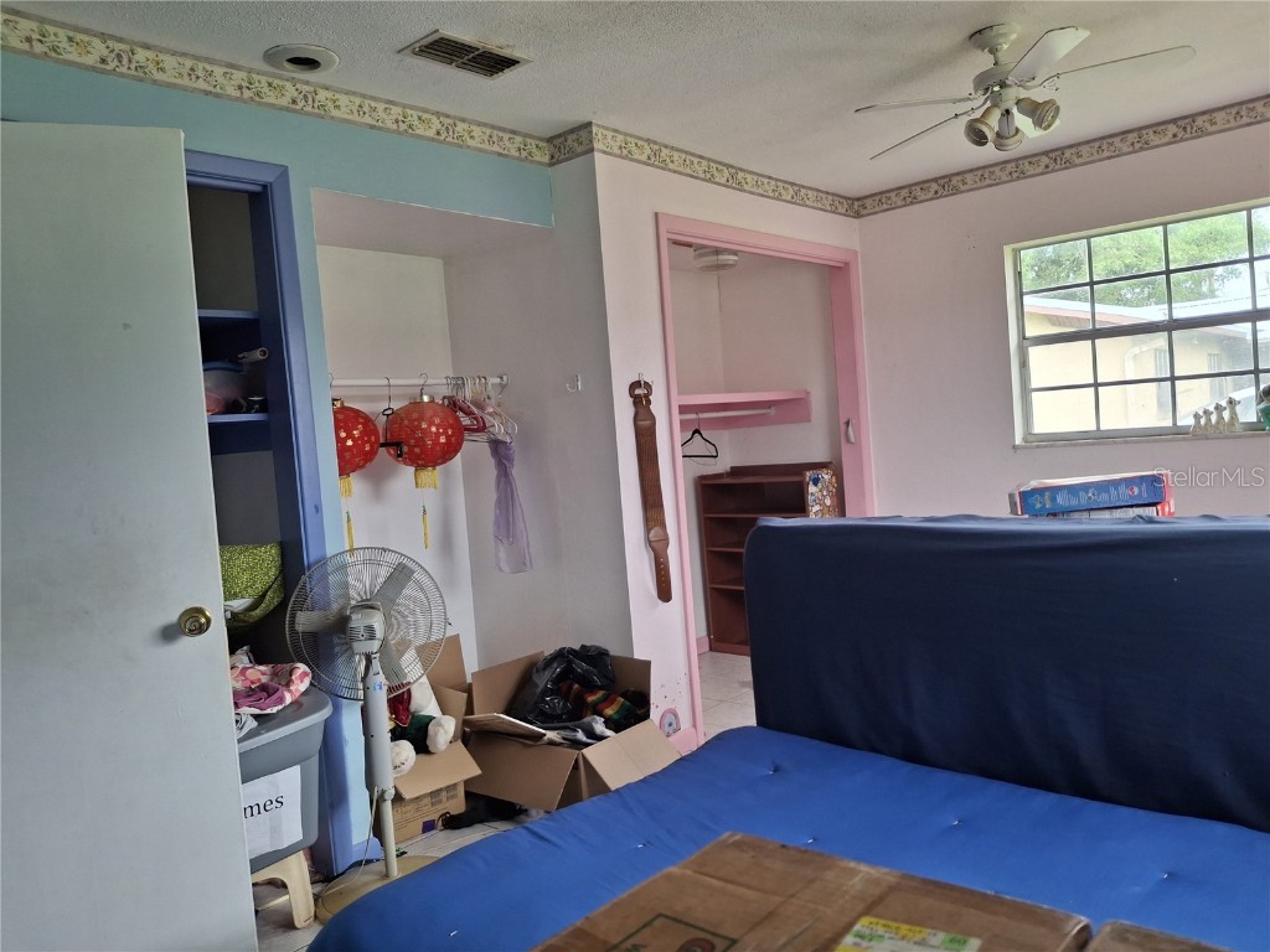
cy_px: 476
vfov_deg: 54.9
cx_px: 635
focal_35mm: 25
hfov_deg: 69.4
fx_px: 917
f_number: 1.8
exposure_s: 1/120
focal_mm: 4.69
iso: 50
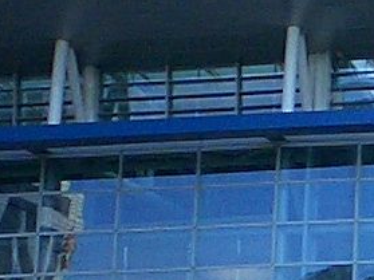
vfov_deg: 6.8
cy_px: 501
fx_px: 2290
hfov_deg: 8.7
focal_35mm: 212
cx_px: 828
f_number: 3.5
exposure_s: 1/500
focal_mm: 5.6
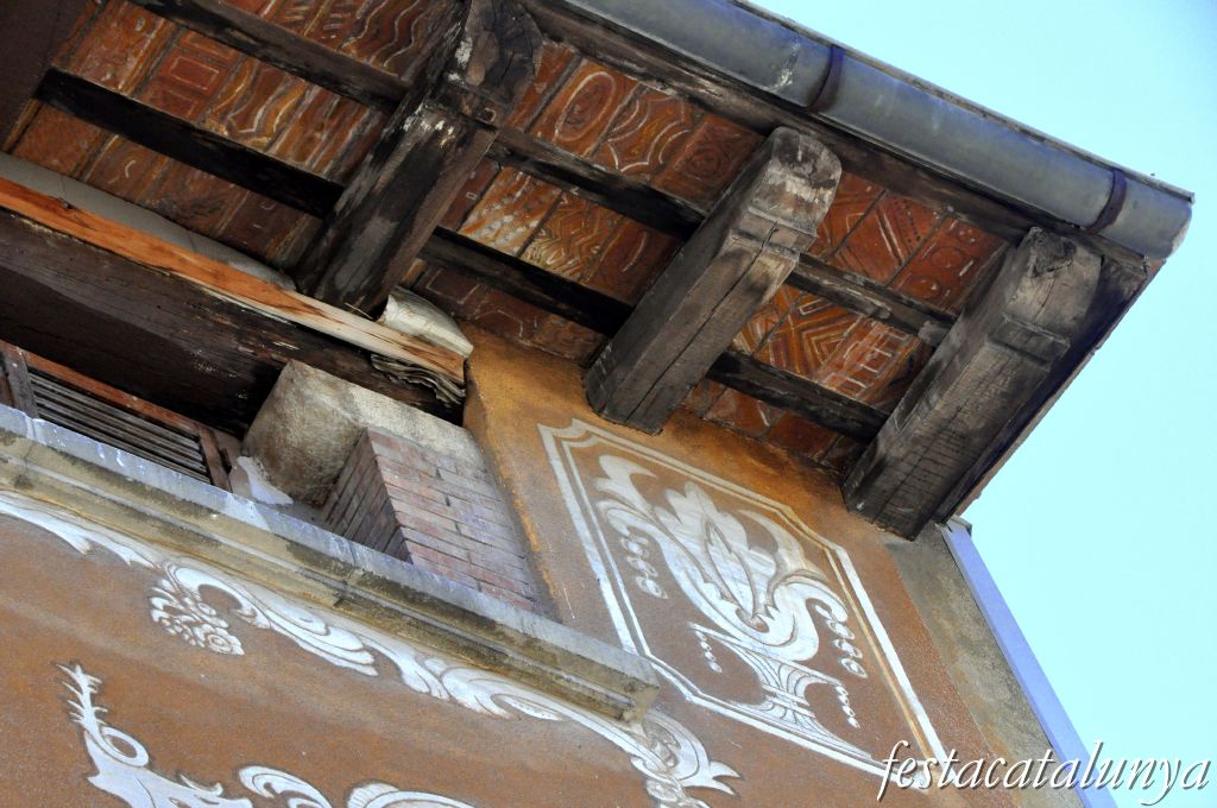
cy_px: 404
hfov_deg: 13.1
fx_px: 5318
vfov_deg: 8.7
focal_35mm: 158
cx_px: 608
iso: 2000
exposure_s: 1/400
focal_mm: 105
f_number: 10
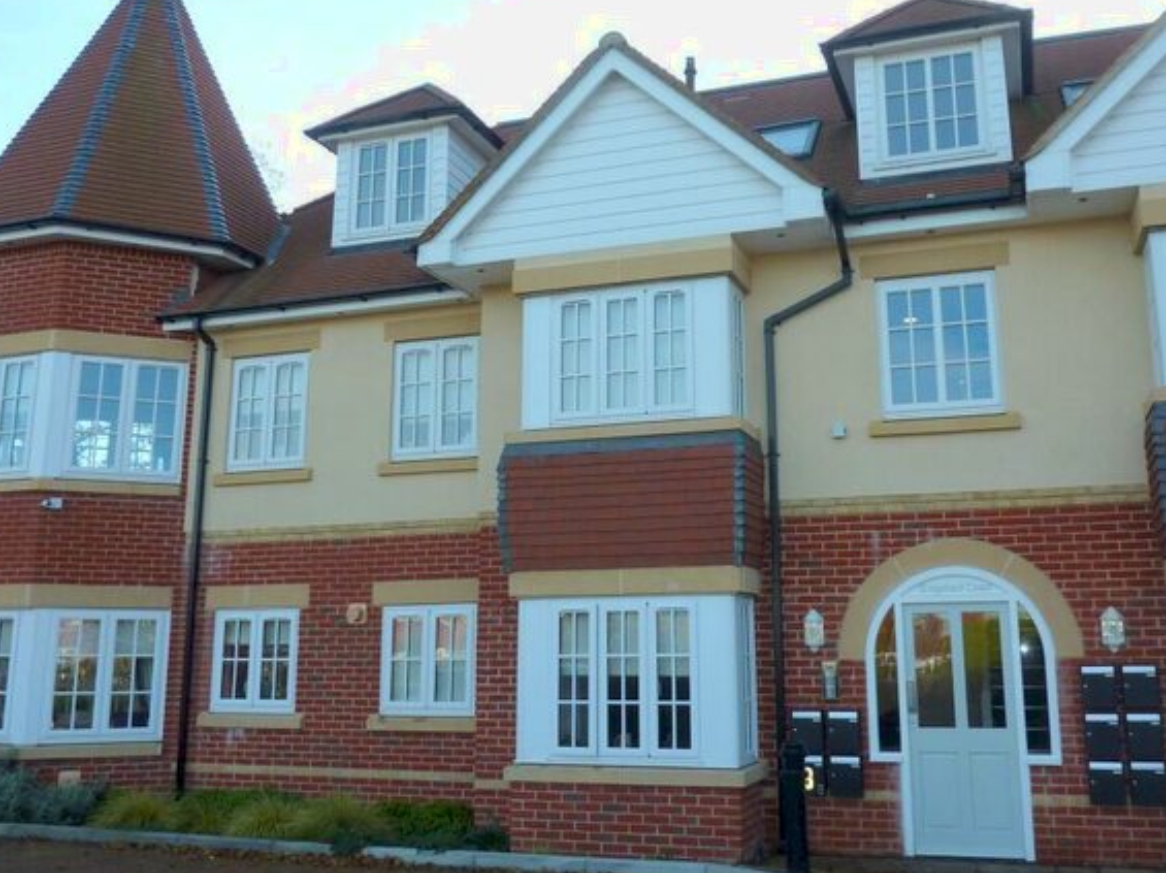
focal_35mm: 31
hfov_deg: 58.3
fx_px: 1044
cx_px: 627
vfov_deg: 45.3
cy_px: 383
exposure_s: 1/250
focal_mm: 4.1
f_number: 4
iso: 80
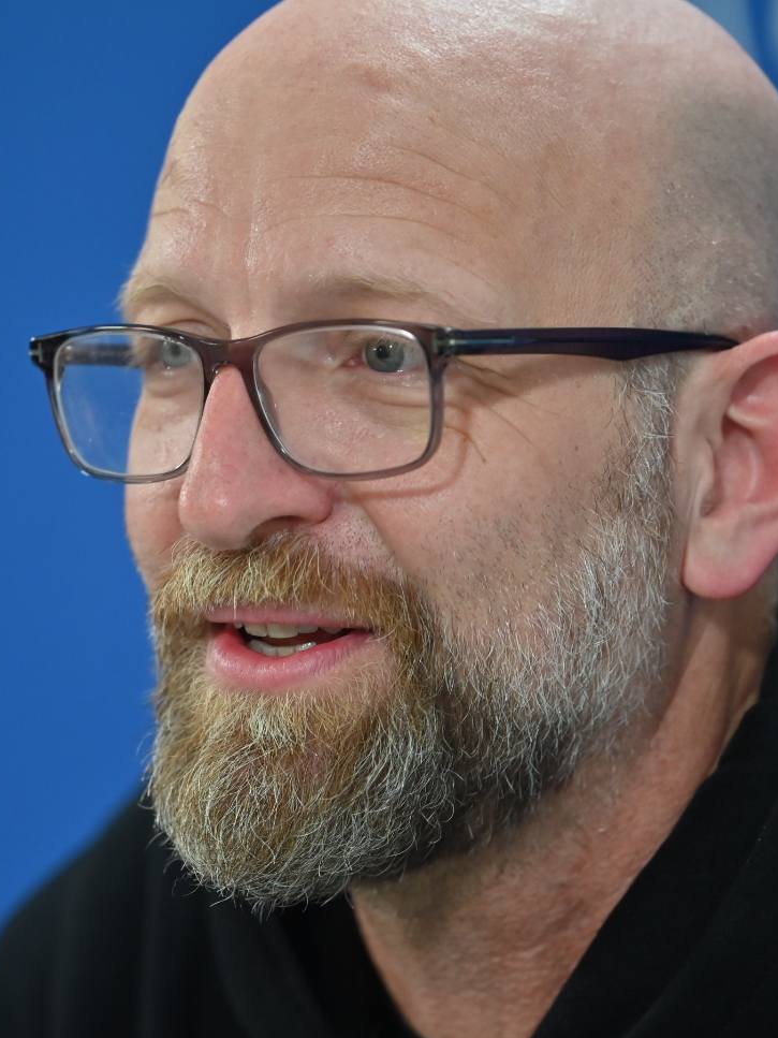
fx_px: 8692
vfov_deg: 6.8
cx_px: 294
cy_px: 477
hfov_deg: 5.1
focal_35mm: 290
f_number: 2.8
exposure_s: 1/160
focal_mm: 180
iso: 1000
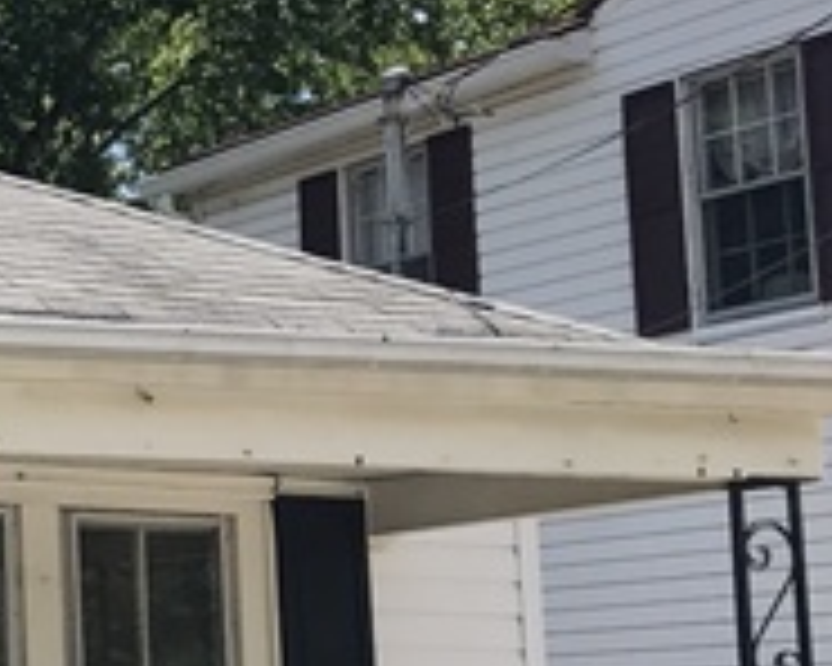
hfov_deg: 13.9
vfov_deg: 13.5
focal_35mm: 114
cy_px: 423
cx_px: -902
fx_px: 2807
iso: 20
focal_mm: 3.99
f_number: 1.8
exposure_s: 1/1681
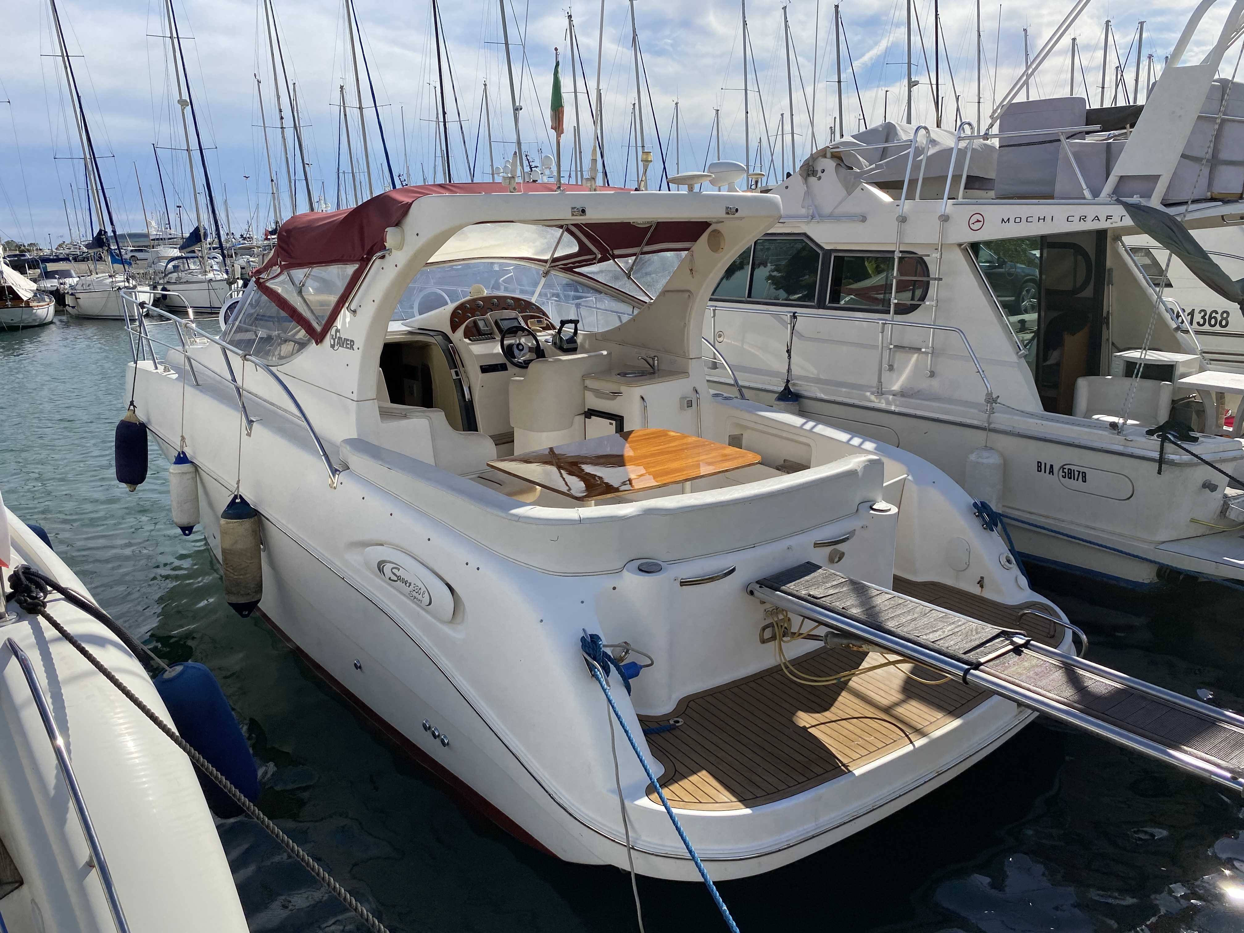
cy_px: 466
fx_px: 934
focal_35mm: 26
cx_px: 622
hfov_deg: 67.3
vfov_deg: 53.1
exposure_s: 1/3984
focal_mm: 4.25
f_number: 1.8
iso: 32
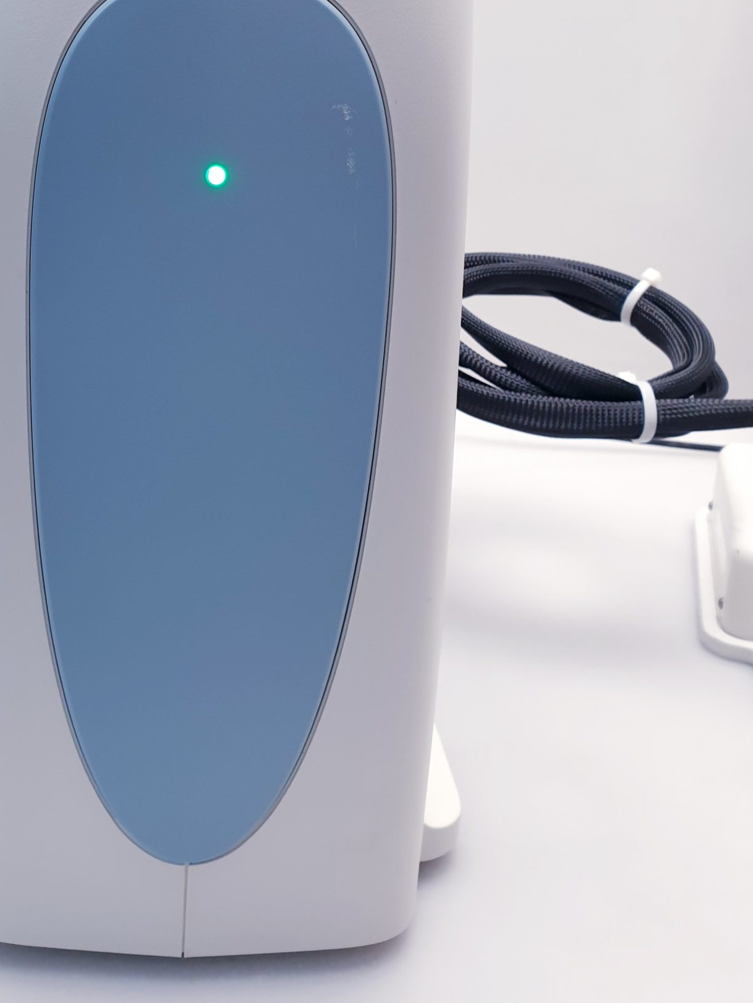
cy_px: 269
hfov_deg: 34.5
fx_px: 1189
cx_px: 202
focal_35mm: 41
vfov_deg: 44.5
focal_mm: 4.3
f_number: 2.4
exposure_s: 1/100
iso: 80
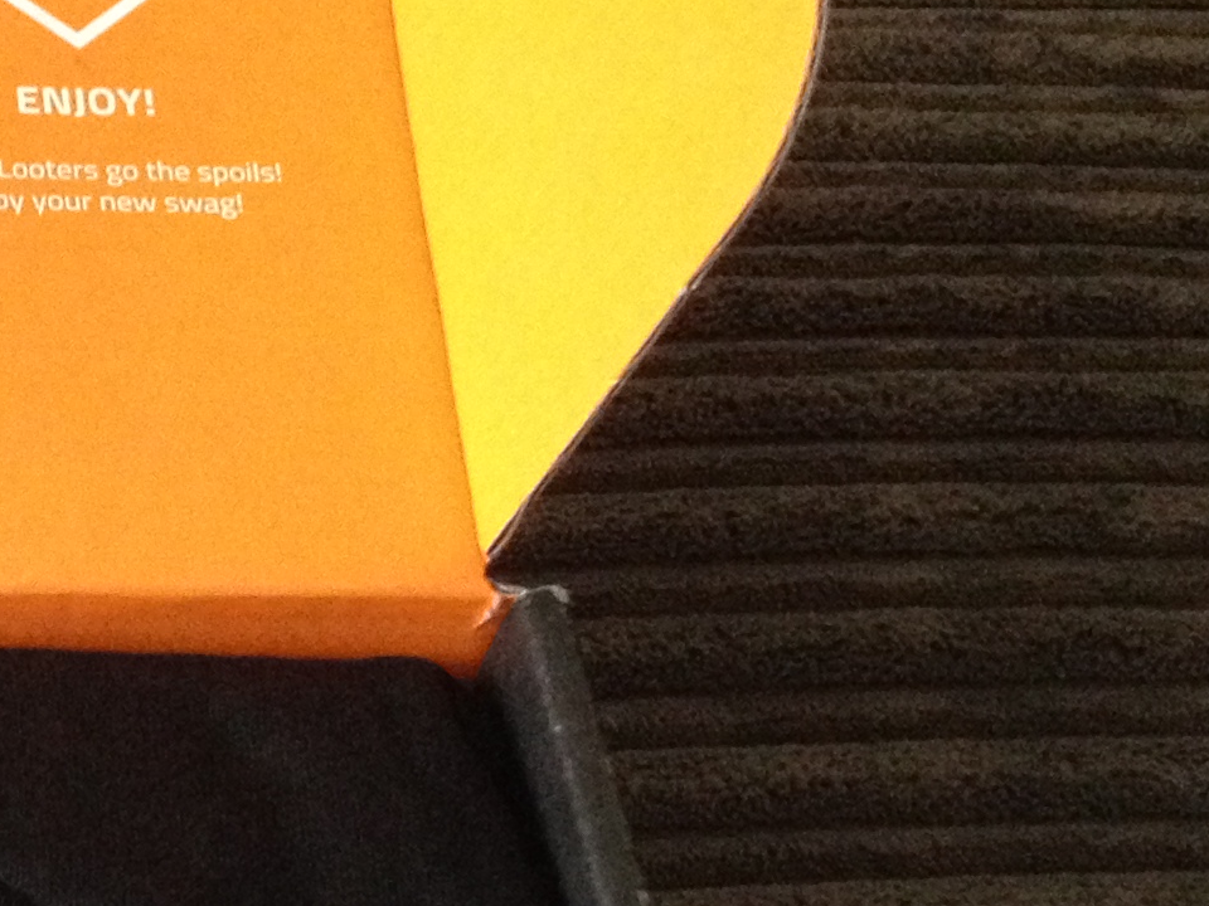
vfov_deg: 12.4
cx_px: -399
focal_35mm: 119
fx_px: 4156
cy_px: 600
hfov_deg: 15.7
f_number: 2.4
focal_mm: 4.28
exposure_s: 1/20
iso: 400
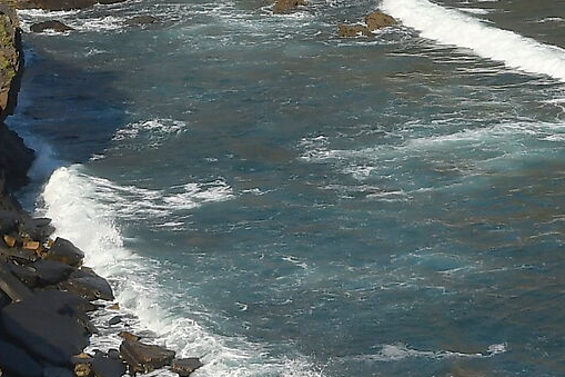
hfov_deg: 11.1
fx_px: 2887
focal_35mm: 184
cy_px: -429
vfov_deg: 7.1
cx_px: 575
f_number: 8
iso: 200
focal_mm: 26
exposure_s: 1/1250
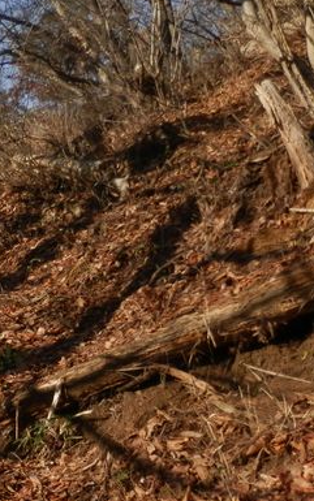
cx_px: -116
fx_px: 752
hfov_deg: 21.0
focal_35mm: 55
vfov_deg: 36.6
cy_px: 328
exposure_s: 1/800
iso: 80
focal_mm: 4.5
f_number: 3
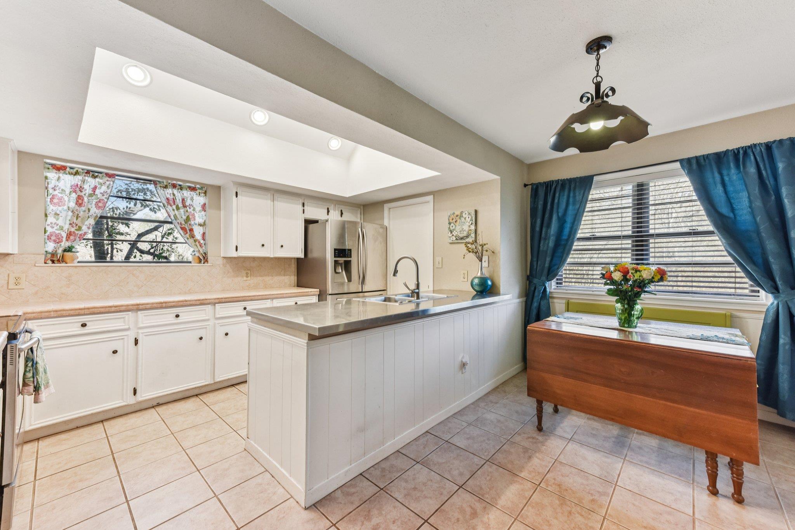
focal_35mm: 14
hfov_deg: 104.3
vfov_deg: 81.2
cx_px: 398
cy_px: 265
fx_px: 309
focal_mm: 14
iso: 400
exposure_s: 1/25
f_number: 8
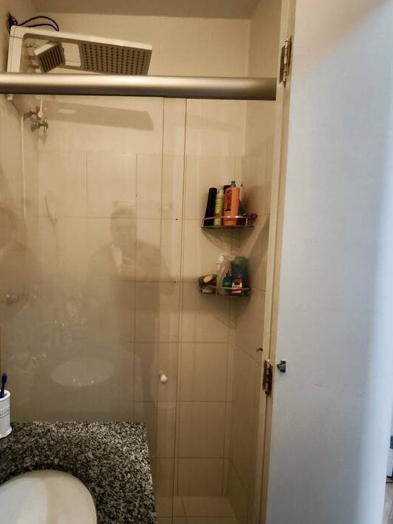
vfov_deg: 73.8
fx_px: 348
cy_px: 280
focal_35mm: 23
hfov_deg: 57.6
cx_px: 132
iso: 640
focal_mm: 1.91
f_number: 2.2
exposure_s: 1/24
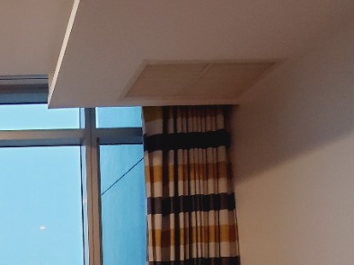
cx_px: 0
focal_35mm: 33
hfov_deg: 46.4
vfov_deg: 37.3
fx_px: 337
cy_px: 278
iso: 250
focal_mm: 1.8
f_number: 2.2
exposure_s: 1/50
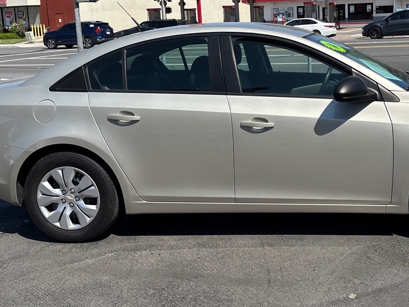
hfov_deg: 37.5
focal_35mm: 50
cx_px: 292
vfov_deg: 29.0
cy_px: 113
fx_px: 591
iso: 50
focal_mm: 5.96
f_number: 1.6
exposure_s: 1/3413
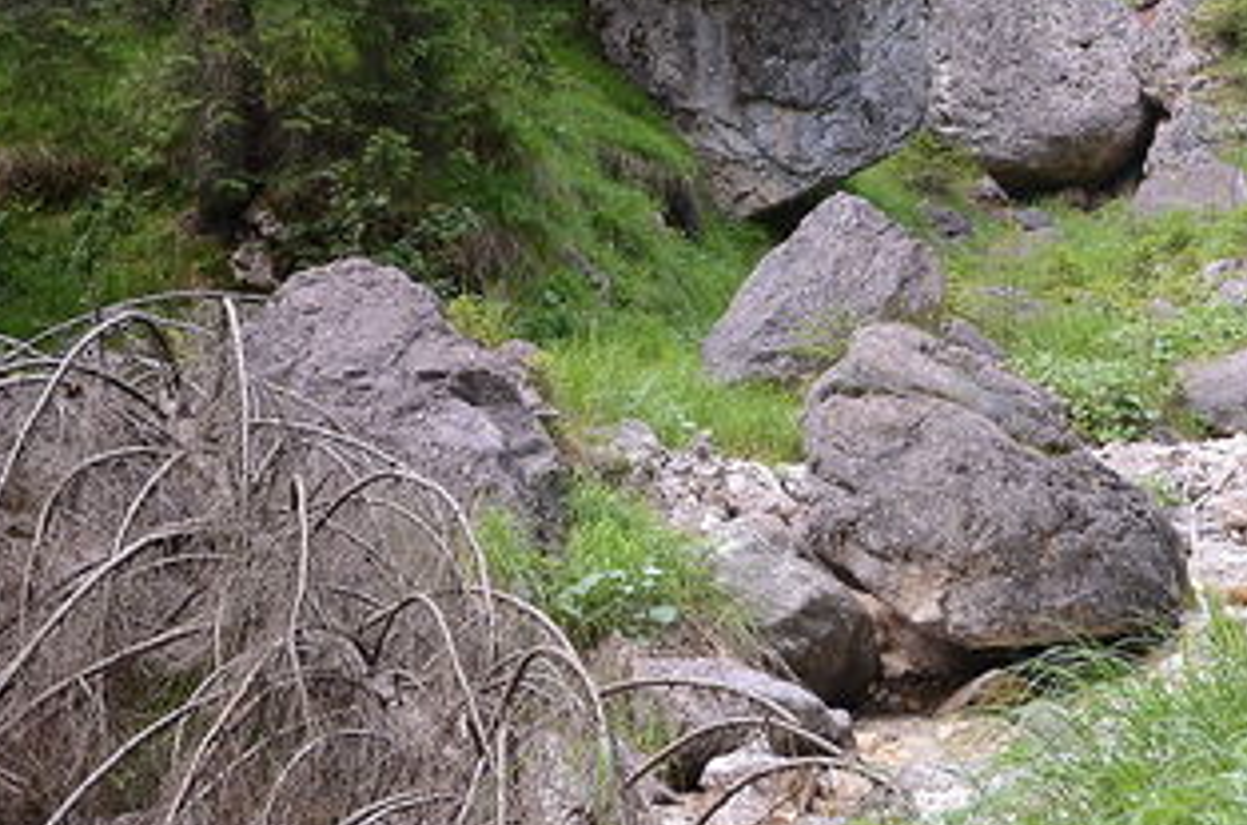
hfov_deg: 27.5
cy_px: 110
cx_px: 1012
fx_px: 2486
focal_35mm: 72
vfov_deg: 18.6
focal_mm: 25
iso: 200
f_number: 5.6
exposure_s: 1/60
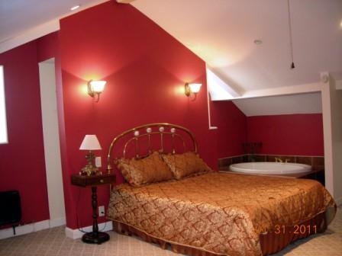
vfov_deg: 37.7
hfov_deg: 49.0
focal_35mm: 38
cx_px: 171
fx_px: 375
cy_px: 128
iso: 200
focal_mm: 6.3
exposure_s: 1/9.7
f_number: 3.2
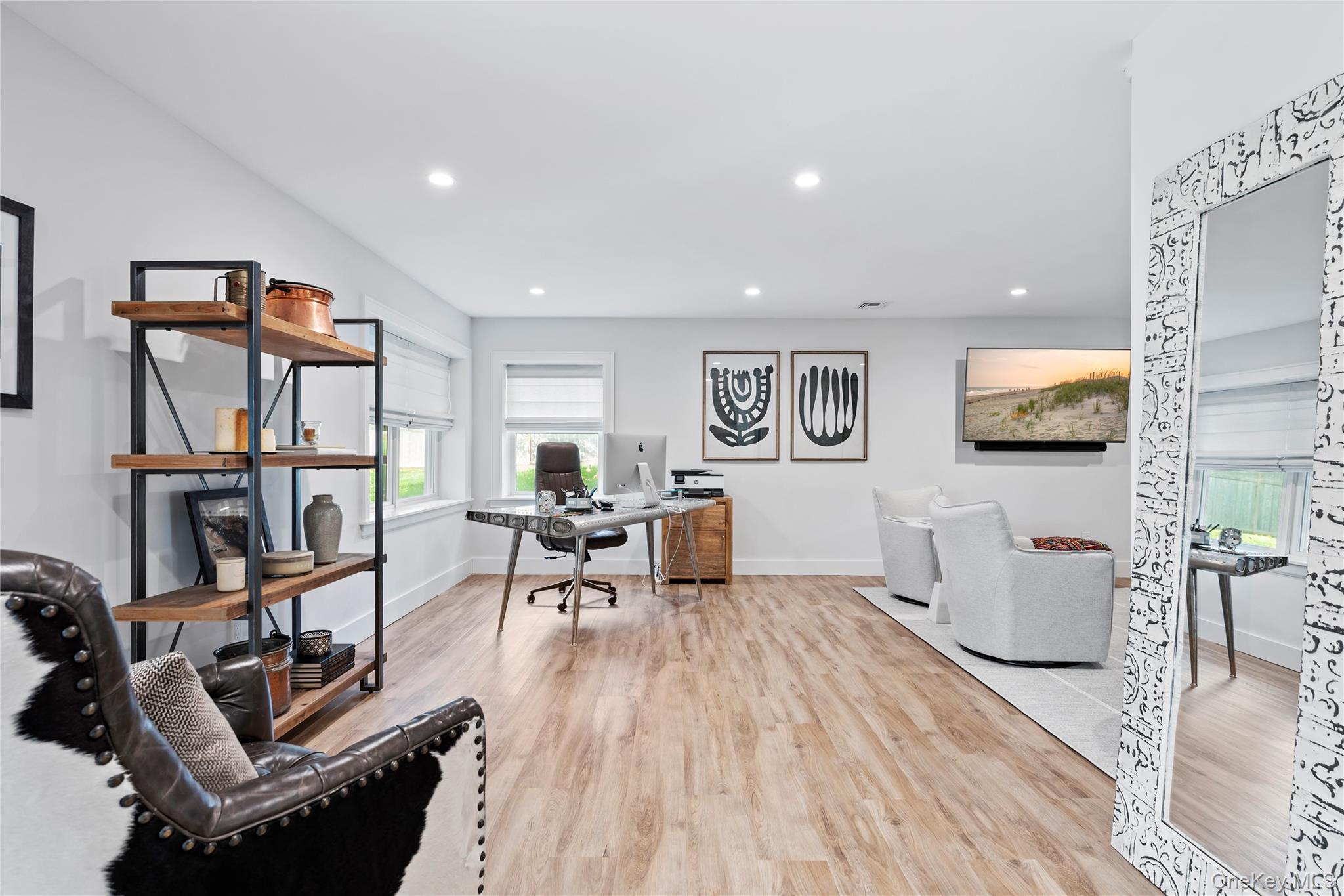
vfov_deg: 68.9
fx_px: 653
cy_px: 448
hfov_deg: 91.6
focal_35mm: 18
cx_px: 672
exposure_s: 1/2.5
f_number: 8
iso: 400
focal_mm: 17.5
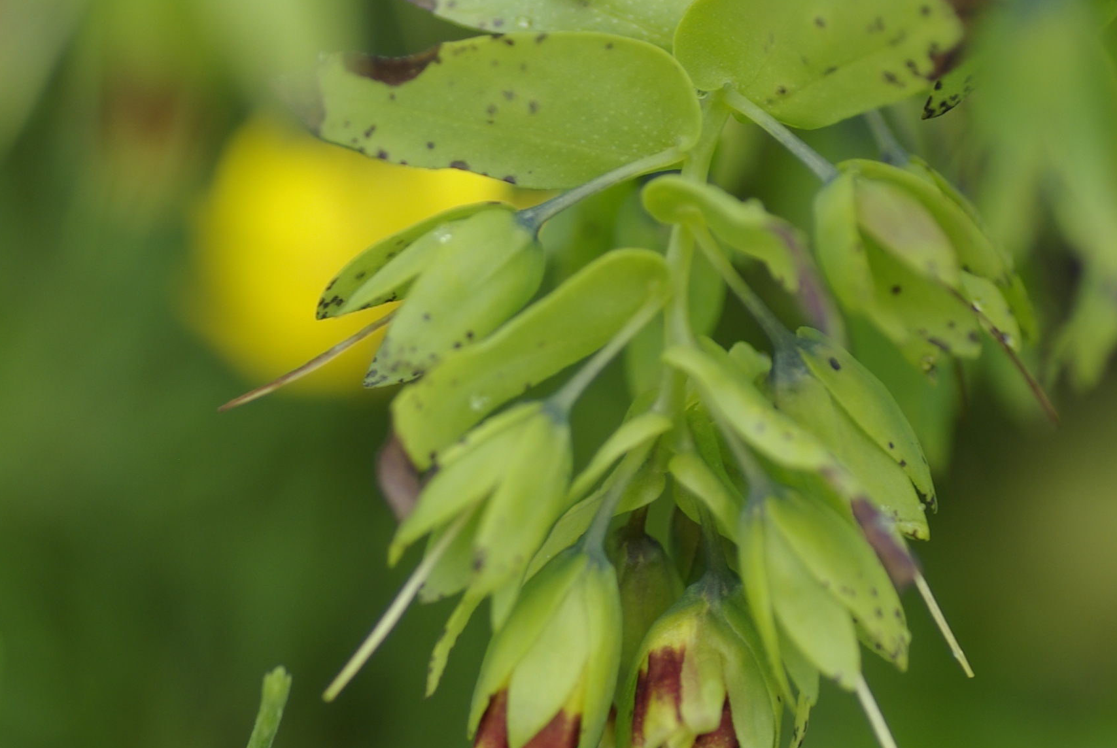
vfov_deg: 4.5
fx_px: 9507
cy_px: 631
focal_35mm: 306
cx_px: 598
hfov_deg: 6.7
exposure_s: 1/200
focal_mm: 90
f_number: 3.5
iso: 100
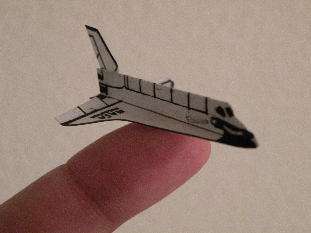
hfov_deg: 44.8
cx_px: 156
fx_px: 377
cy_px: 116
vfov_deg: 34.3
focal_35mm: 42
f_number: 3.2
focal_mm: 7.4
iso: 439
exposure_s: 1/8
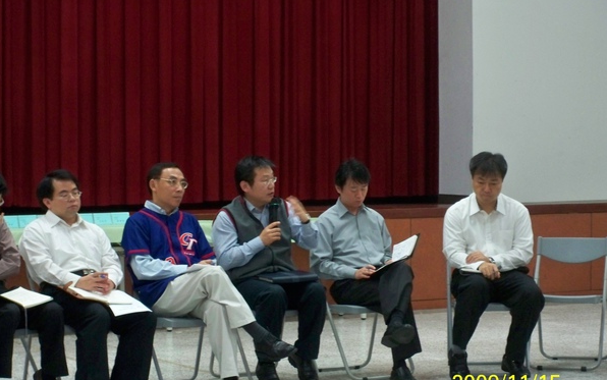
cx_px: 302
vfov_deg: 11.7
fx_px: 1853
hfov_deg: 18.6
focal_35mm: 112
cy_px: 212
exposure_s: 1/30
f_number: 5.7
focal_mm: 18.8
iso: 400
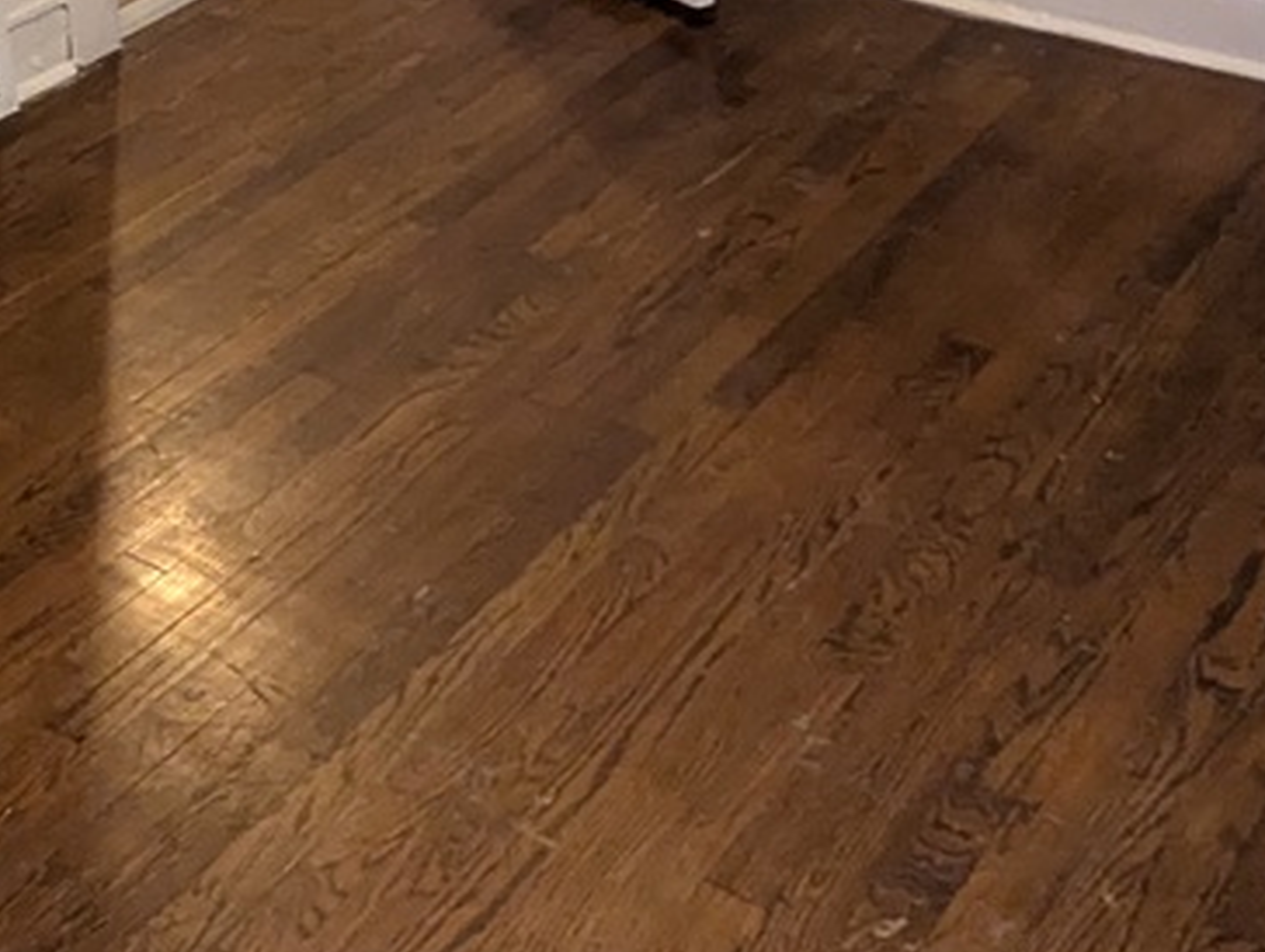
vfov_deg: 19.3
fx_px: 2305
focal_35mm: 63
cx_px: 487
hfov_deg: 30.6
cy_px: -608
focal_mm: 2.35
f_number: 2.2
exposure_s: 1/40
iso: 603
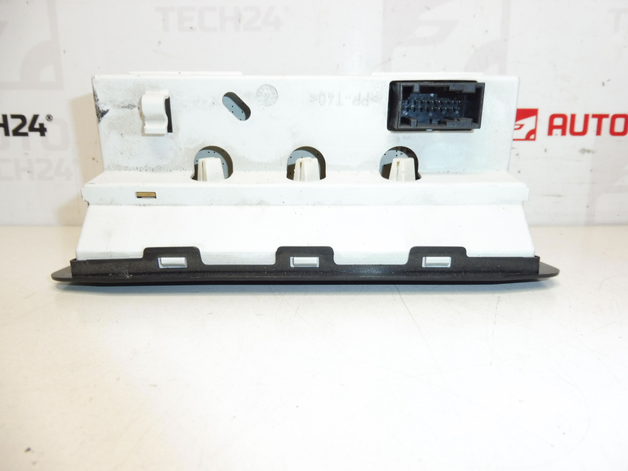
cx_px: 314
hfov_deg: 71.6
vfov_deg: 56.8
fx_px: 435
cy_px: 236
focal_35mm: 24
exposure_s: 1/160
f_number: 3.5
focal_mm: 4.3
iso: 200
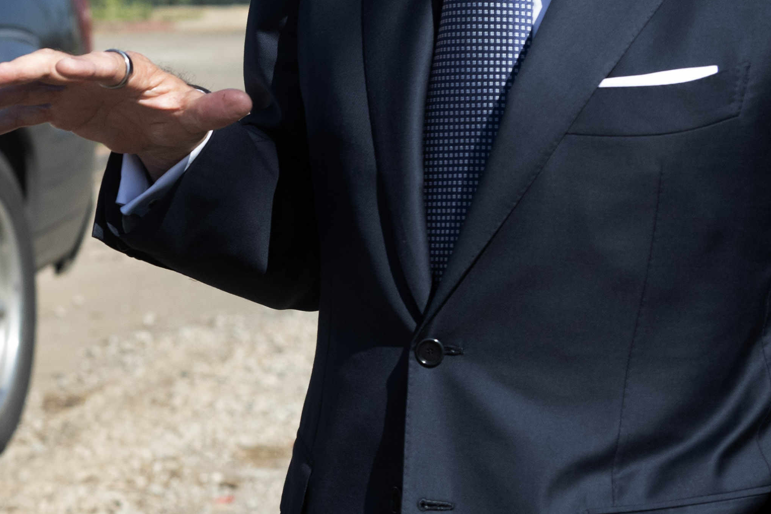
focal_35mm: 179
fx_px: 3834
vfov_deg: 7.7
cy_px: 138
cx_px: -226
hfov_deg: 11.2
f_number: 4
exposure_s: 1/2000
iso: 250
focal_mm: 44
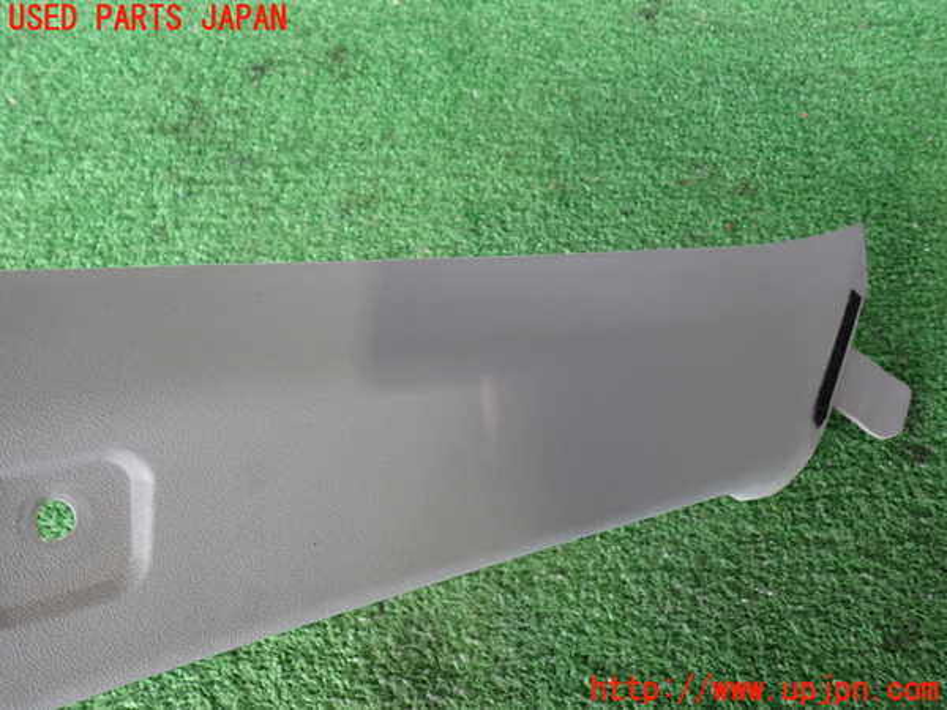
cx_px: 474
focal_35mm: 30
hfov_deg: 60.0
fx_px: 821
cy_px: 355
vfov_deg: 46.8
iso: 200
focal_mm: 5.4
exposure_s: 1/40
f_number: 2.3
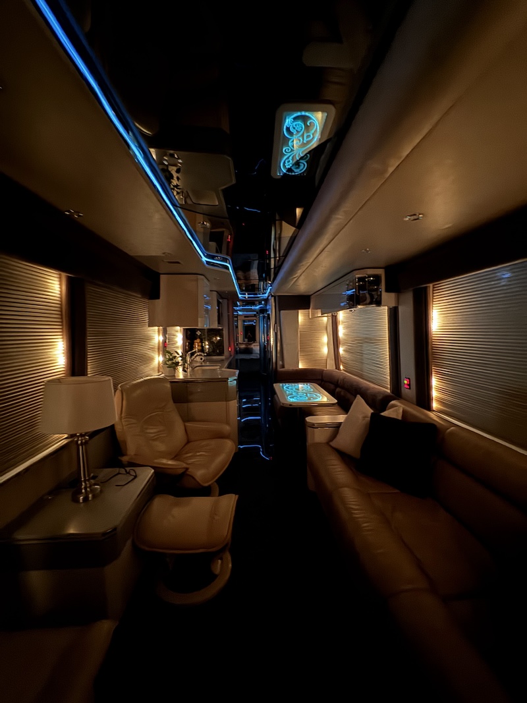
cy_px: 352
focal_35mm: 14
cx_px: 264
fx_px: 284
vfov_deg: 102.1
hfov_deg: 85.7
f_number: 2.2
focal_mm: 2.22
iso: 1600
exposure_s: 1/4
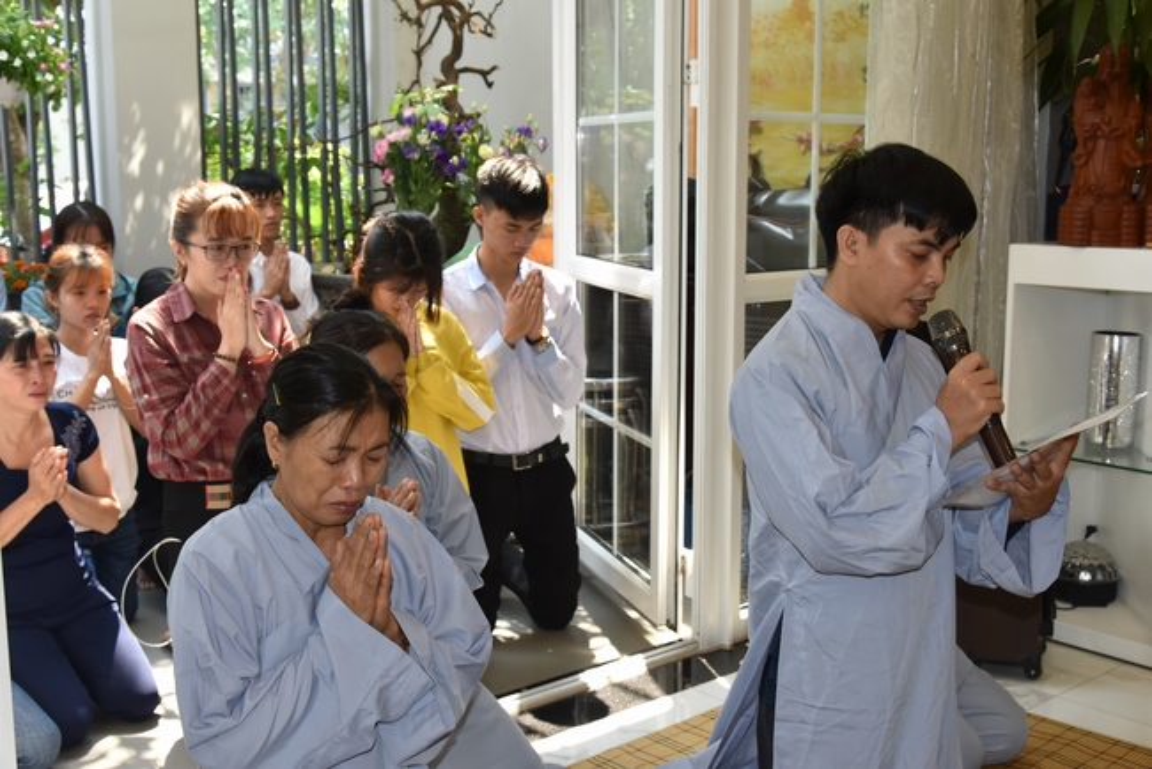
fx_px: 1281
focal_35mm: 40
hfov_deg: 48.4
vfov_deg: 33.4
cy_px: 384
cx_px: 576
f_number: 6.3
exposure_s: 1/200
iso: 1250
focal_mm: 40
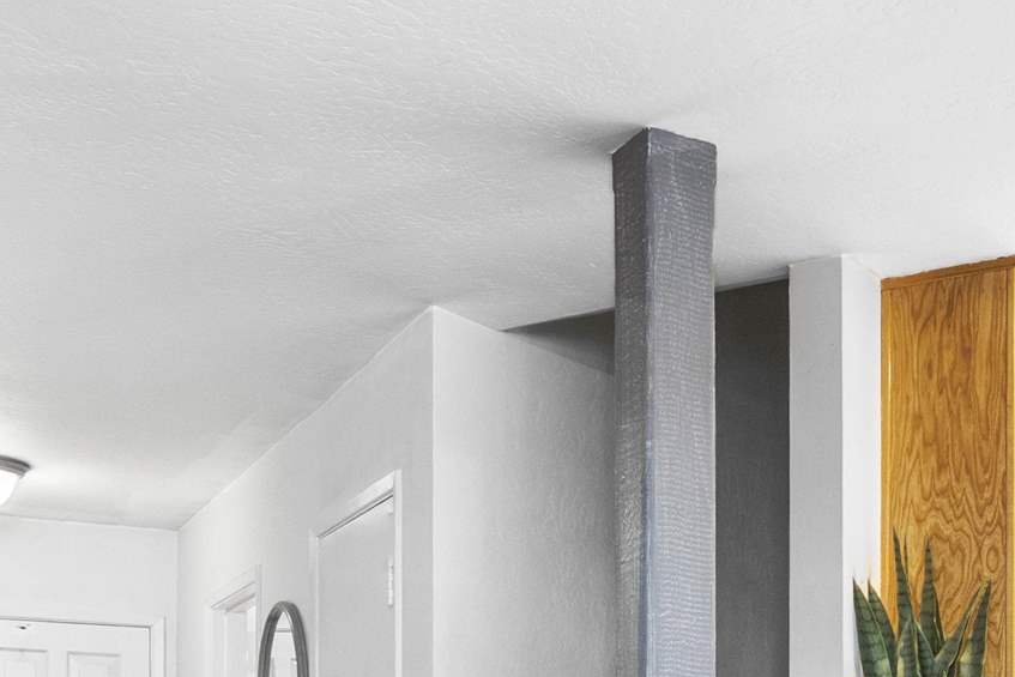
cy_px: 919
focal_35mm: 58
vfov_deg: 20.9
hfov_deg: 33.5
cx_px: 805
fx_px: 1635
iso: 400
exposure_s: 1.6
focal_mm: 16
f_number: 8
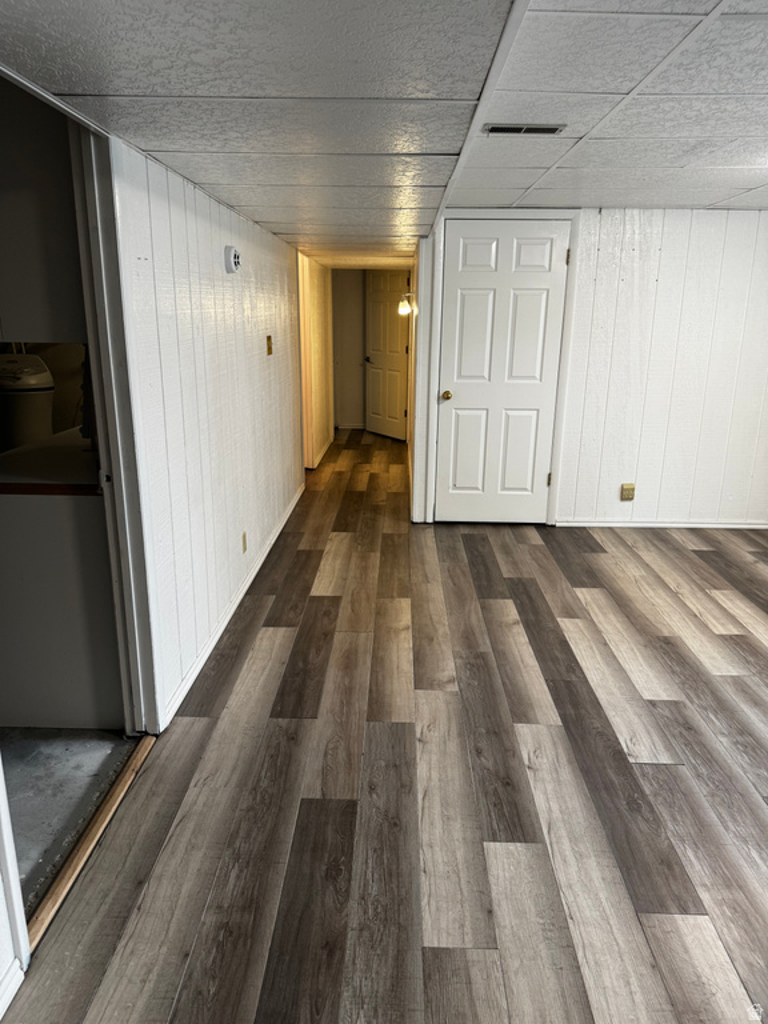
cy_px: 512
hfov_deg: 56.8
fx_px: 710
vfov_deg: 71.6
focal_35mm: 24
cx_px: 384
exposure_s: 1/60
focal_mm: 6.76
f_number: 1.78
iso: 125
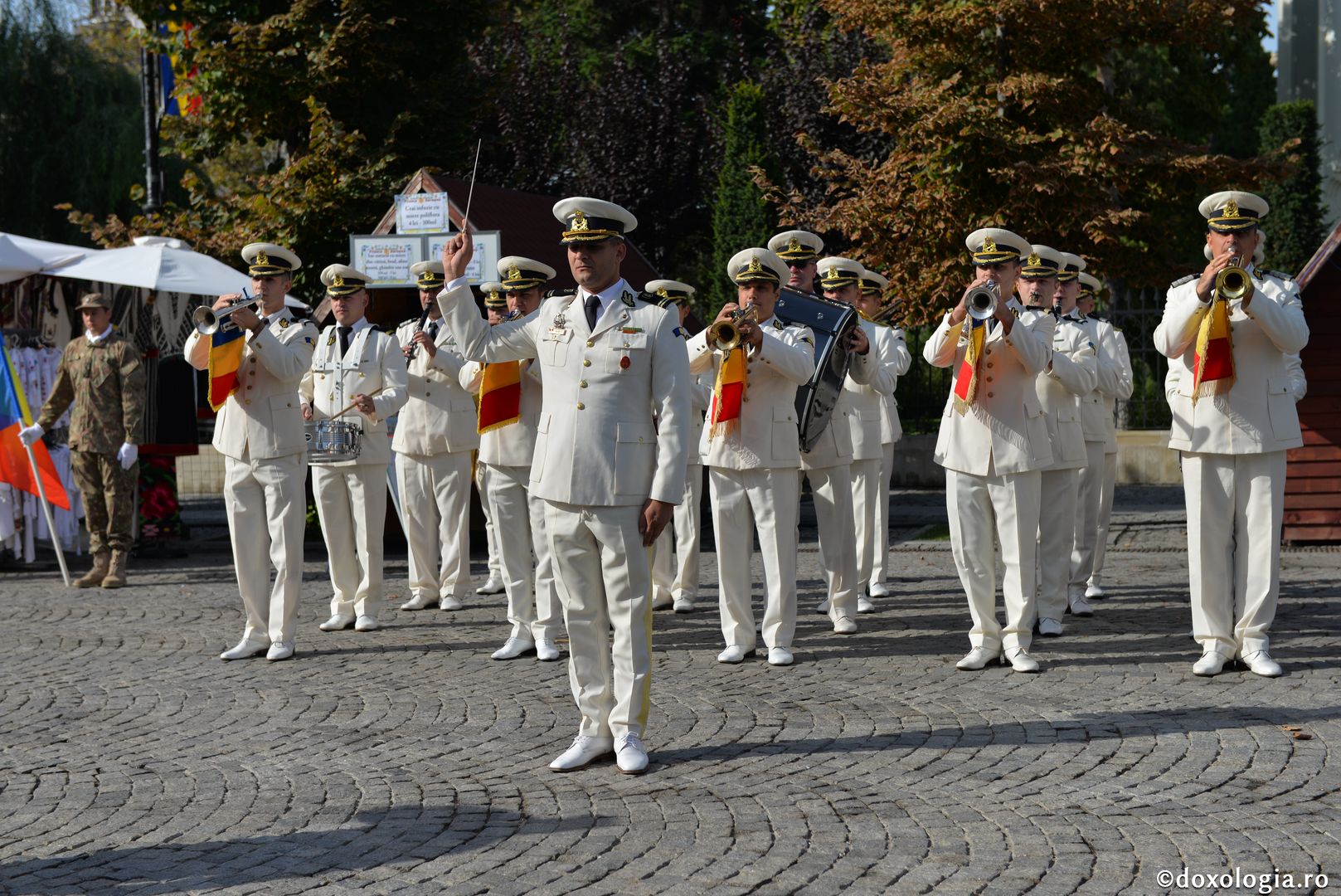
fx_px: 2236
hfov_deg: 33.4
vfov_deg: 22.6
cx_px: 670
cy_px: 448
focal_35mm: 60
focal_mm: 60
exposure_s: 1/2500
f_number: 4
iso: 200
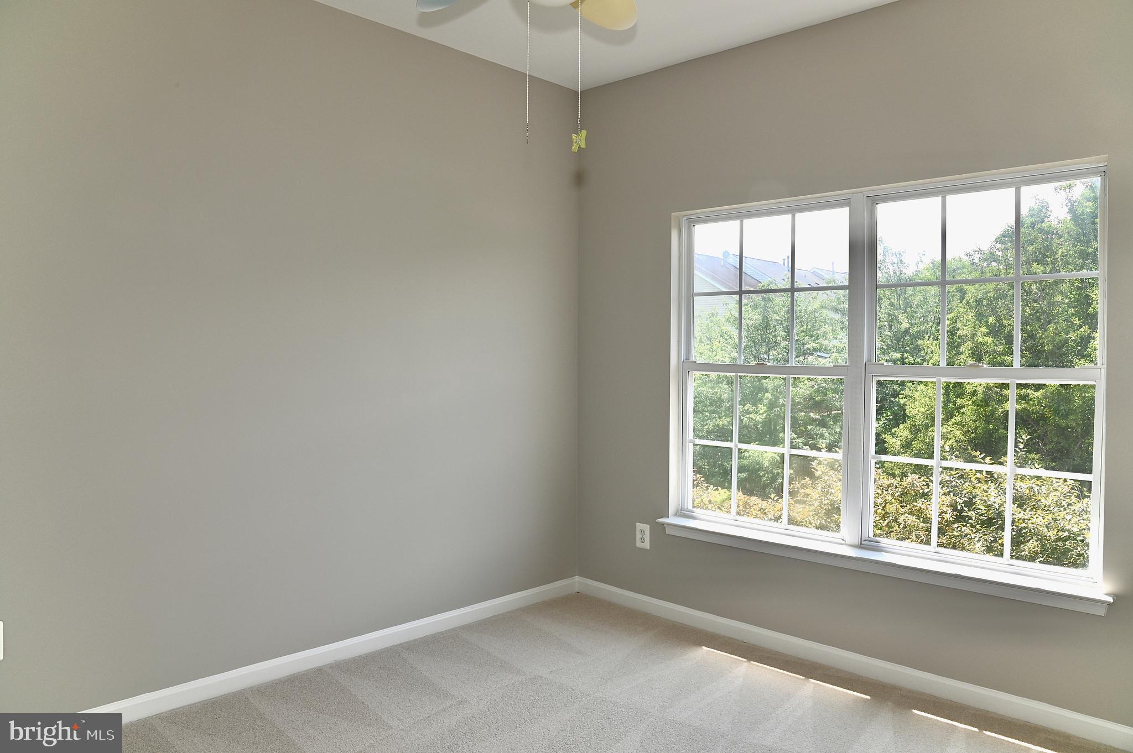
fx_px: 755
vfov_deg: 53.1
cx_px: 566
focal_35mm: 24
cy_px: 376
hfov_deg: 73.8
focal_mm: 24
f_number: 13
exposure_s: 1/50
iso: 200
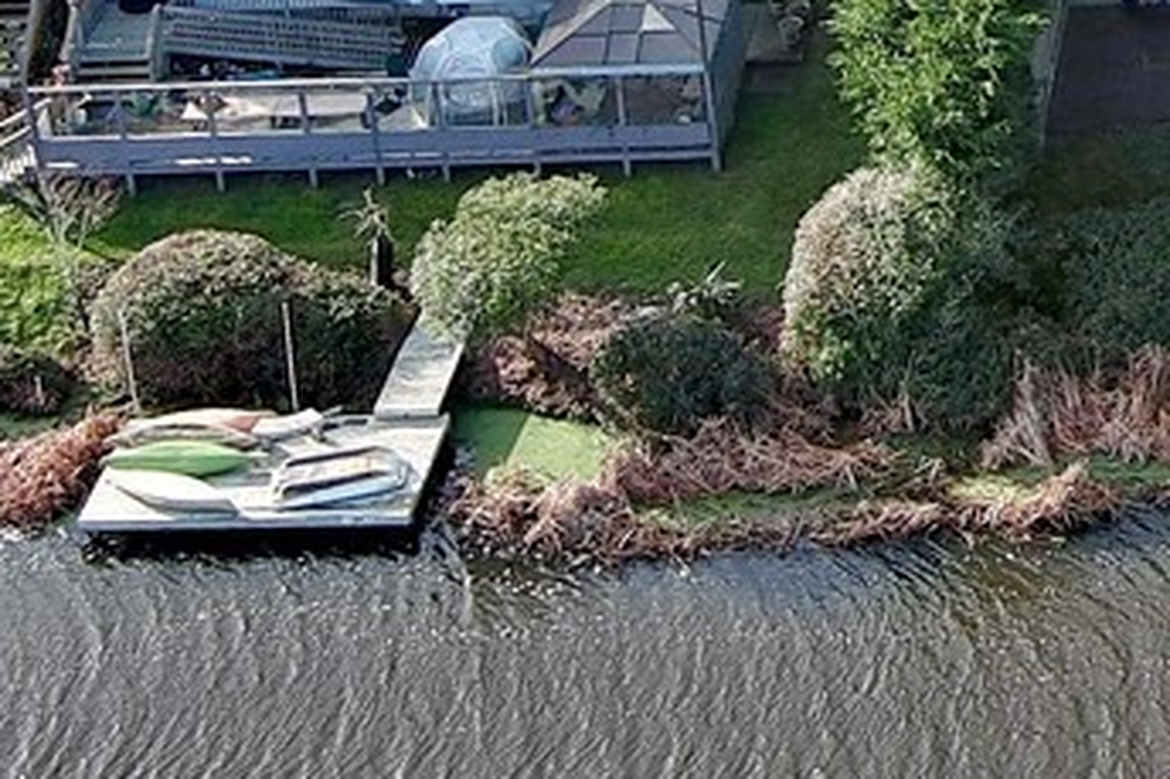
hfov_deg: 13.4
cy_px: -709
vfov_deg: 9.1
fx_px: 4645
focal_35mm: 143
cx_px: 1832
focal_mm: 10.57
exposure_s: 1/403
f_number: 2.8
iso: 100
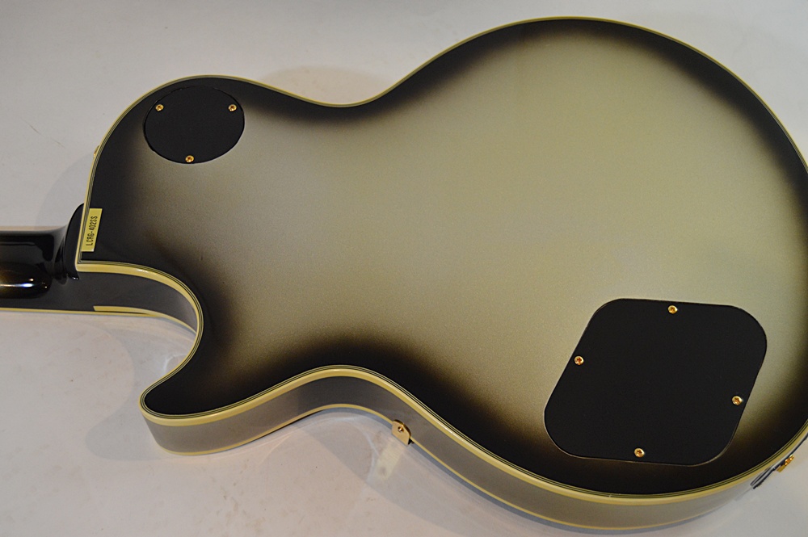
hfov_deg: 46.4
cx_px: 404
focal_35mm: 42
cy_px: 268
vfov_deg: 31.8
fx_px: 942
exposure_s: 1/60
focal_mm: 28
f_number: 4
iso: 1000
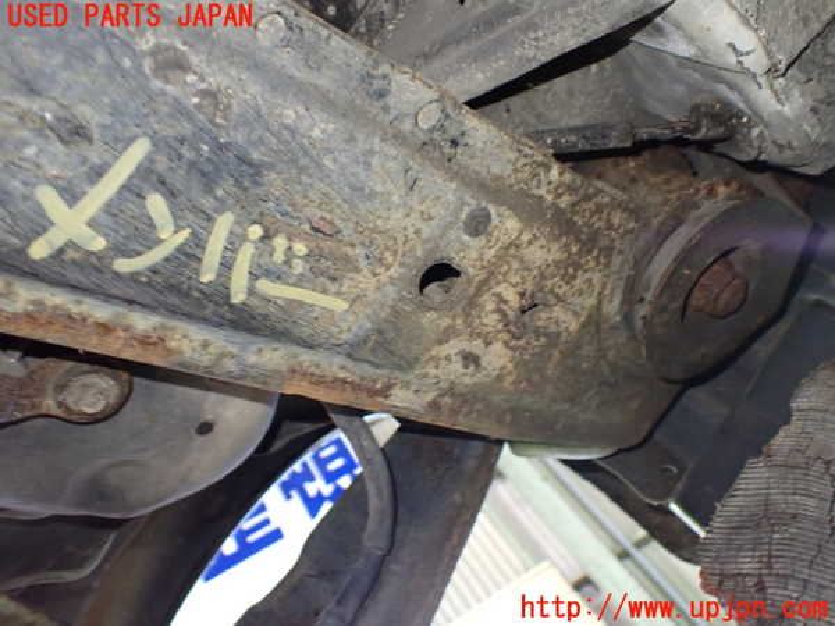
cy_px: 313
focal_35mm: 30
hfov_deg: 60.0
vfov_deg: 46.8
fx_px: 724
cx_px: 418
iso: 800
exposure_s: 1/30
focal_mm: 5.4
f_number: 2.3
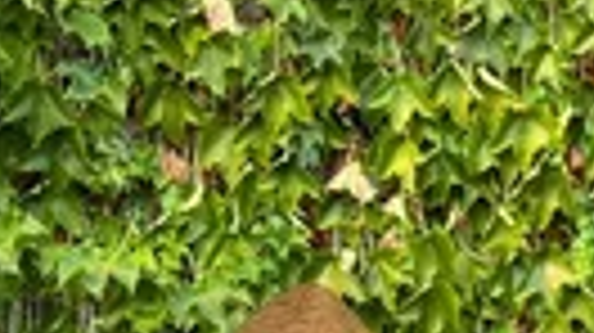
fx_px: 1873
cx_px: 648
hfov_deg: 17.4
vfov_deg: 9.2
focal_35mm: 119
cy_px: 774
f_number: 1.78
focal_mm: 6.76
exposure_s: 1/103
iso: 200
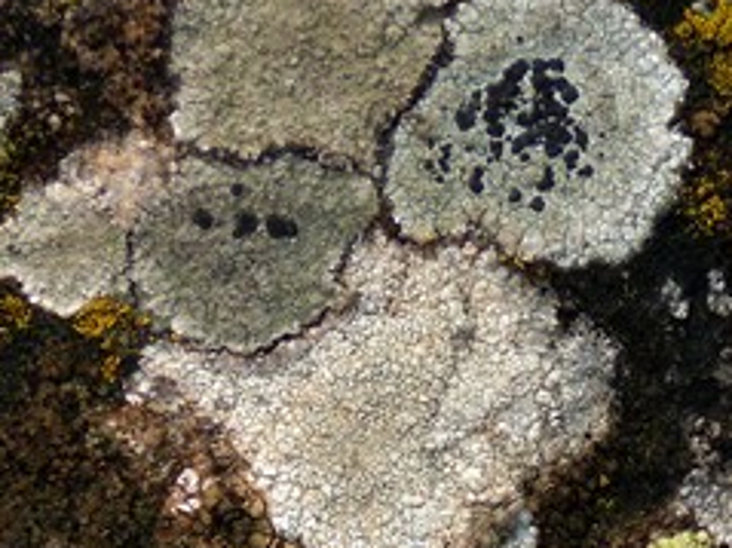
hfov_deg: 10.8
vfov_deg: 8.0
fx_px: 3847
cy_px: 811
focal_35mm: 182
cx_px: 753
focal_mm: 10.4
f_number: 4
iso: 80
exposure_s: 1/500
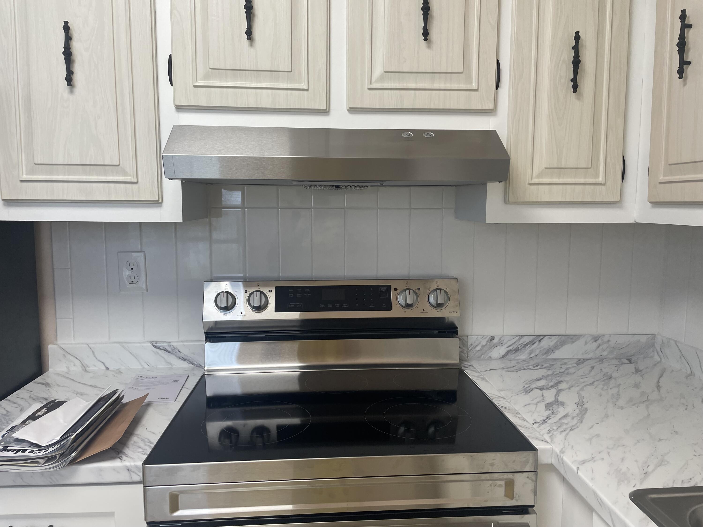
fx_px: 528
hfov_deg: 67.3
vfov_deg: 53.1
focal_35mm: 26
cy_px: 264
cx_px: 352
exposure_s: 1/120
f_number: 1.6
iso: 64
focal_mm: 4.2
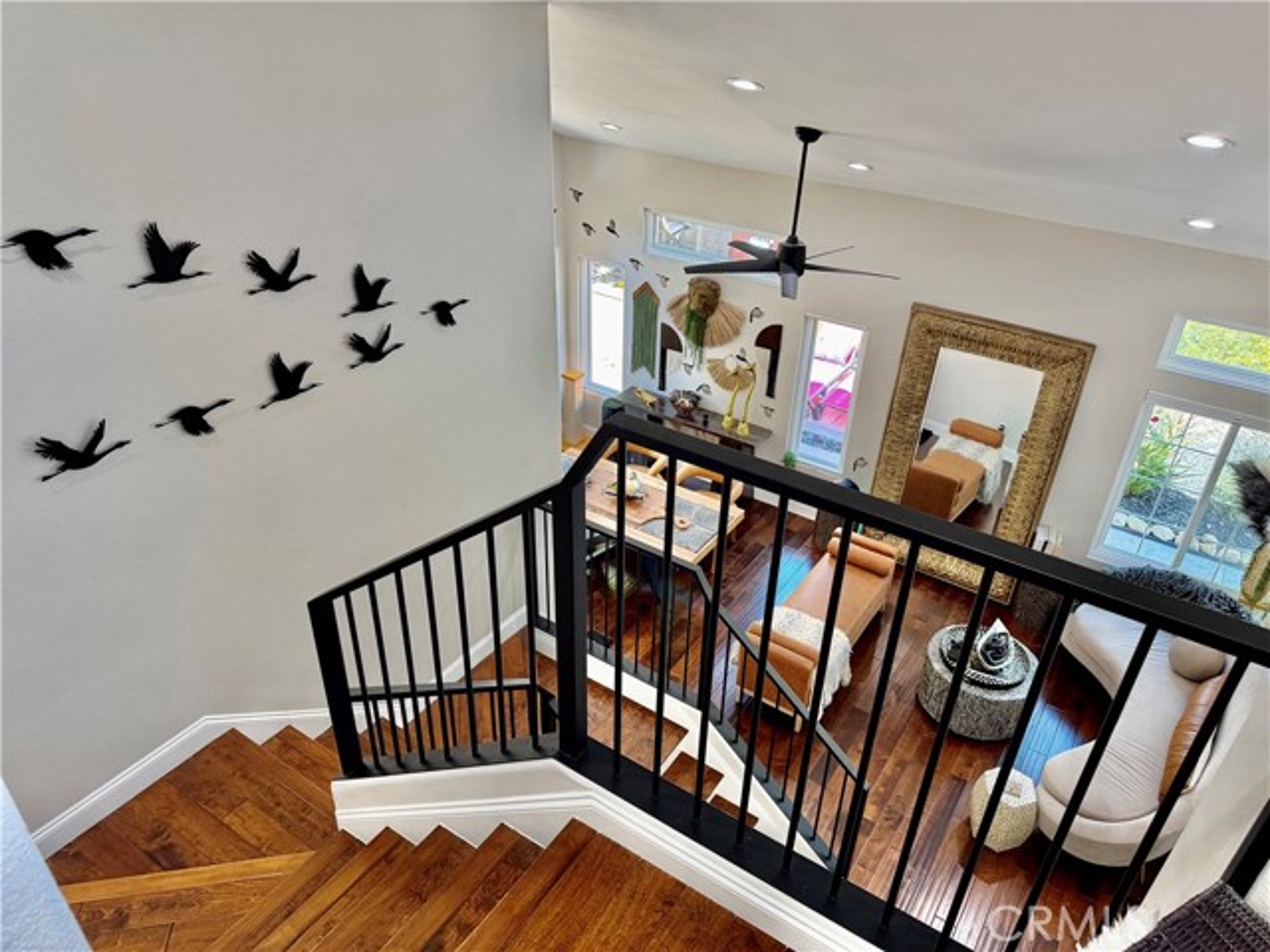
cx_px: 635
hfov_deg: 71.6
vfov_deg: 56.8
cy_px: 476
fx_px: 881
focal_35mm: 24
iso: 320
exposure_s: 1/120
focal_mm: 6.76
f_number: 1.78
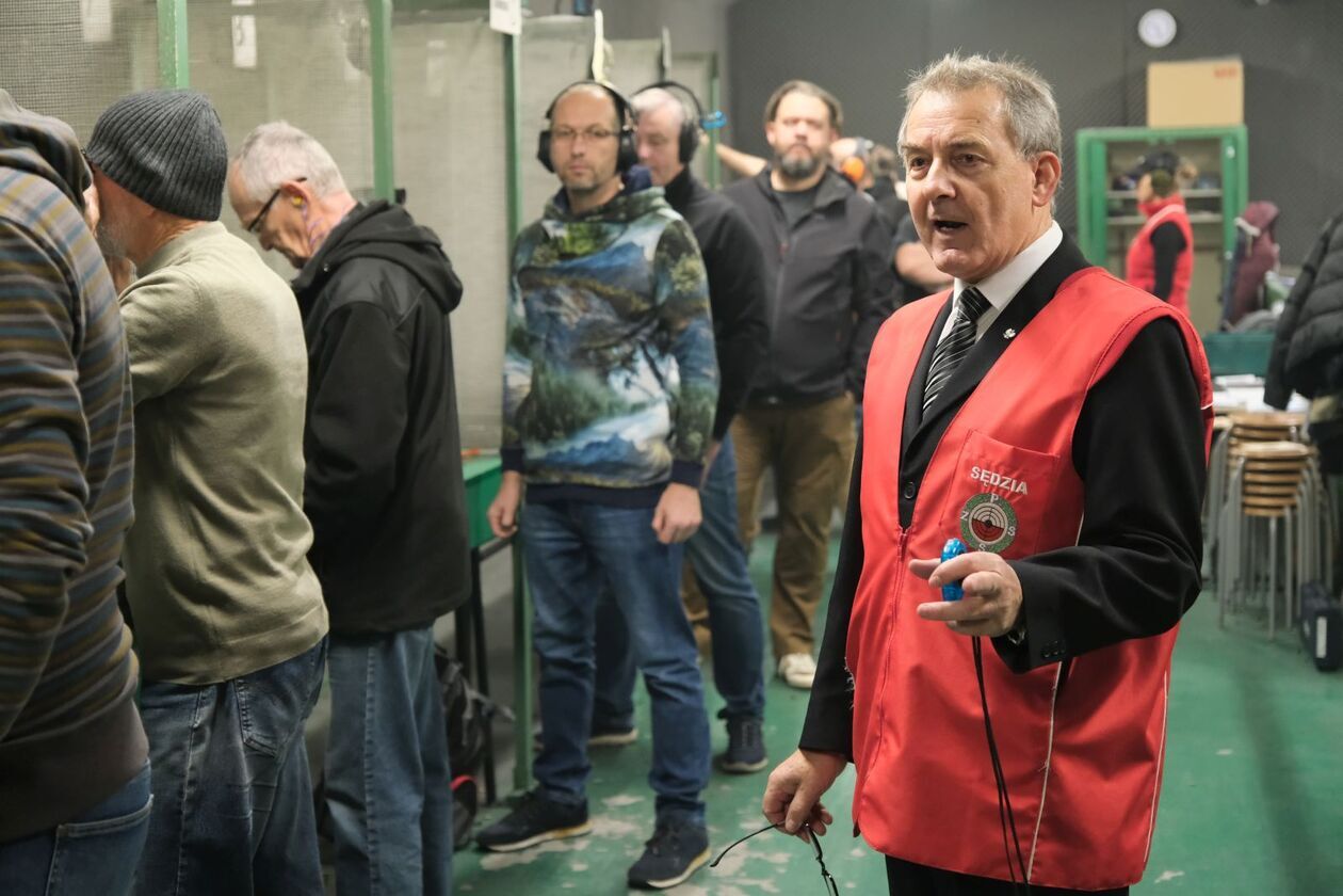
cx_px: 672
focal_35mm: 56
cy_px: 448
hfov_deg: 35.6
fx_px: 2089
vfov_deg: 24.2
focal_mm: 37.4
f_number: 2.8
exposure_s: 1/100
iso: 3200
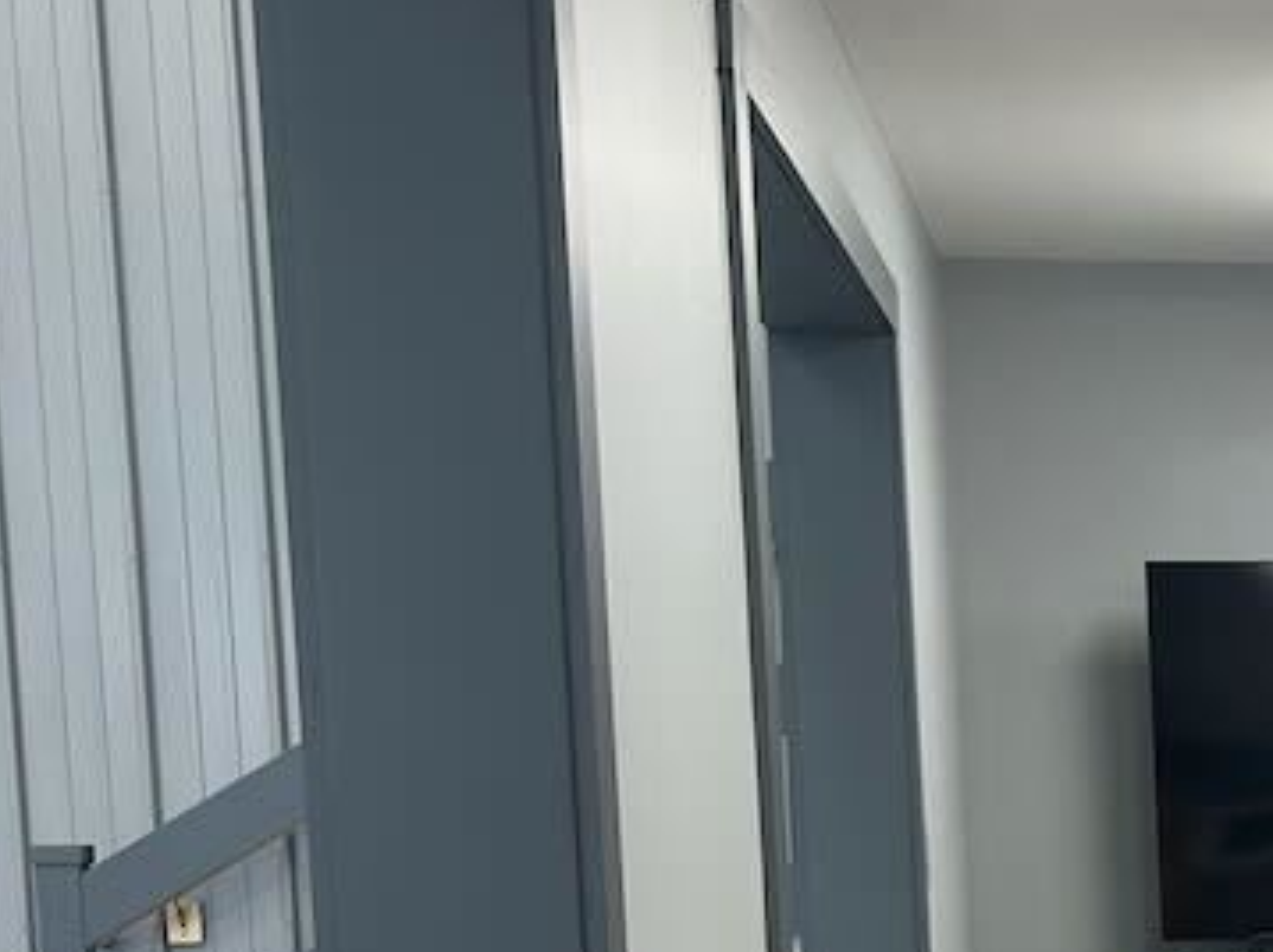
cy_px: 1119
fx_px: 3418
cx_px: 1913
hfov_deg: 18.6
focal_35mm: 93
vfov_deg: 15.3
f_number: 1.5
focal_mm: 5.7
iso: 80
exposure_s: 1/120
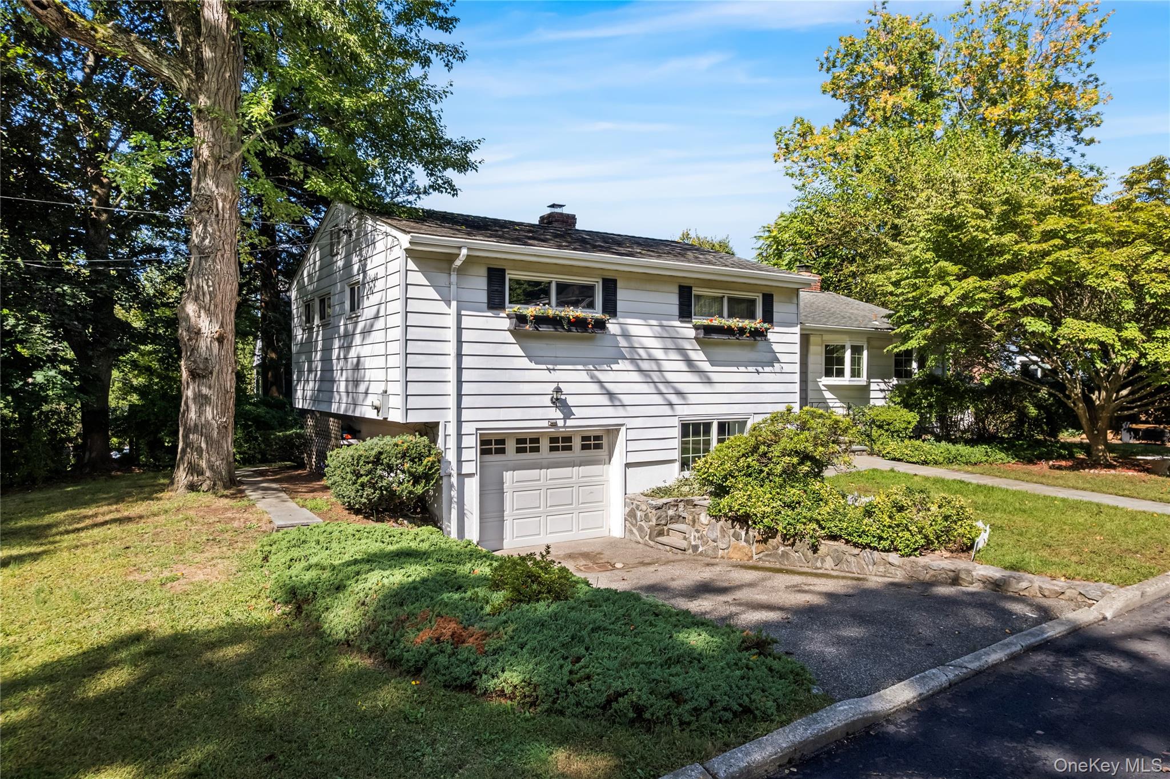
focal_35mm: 22
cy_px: 390
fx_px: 715
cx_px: 585
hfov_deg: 78.6
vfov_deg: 57.2
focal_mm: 8.38
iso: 100
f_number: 2.8
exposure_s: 1/1600
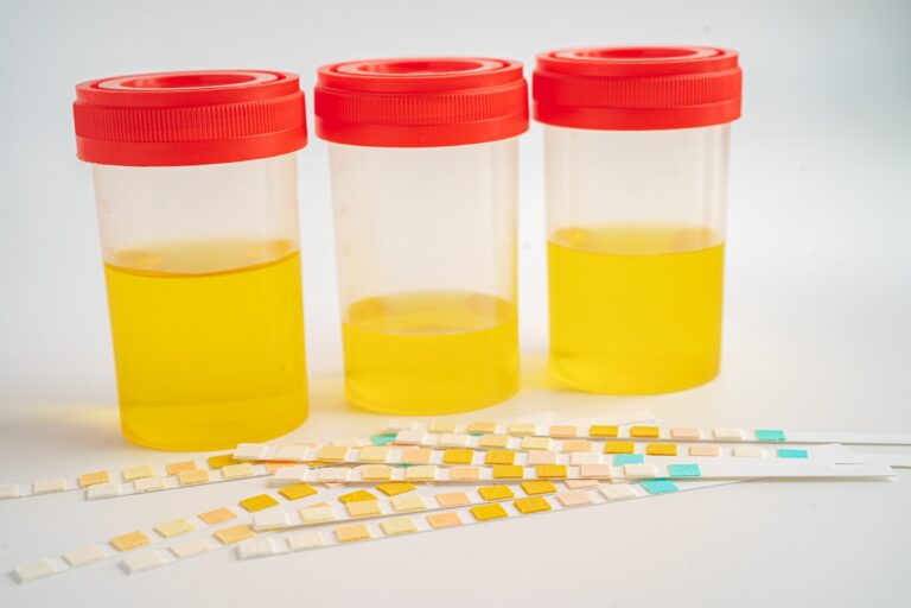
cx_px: 456
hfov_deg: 39.6
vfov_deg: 27.0
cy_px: 304
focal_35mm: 50
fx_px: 1265
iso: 100
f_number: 8
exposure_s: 1/80
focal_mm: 50
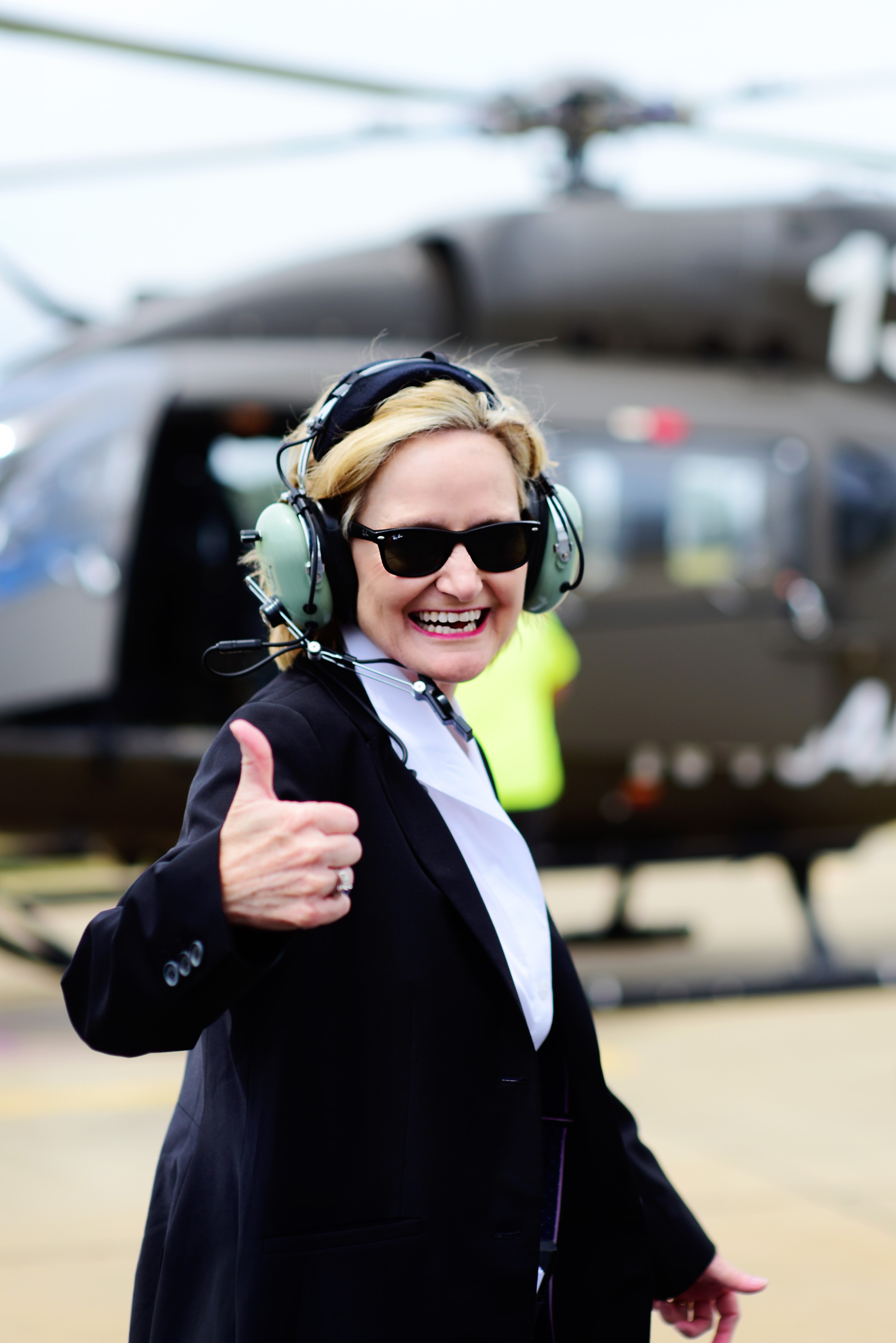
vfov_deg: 23.9
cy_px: 672
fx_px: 3171
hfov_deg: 16.1
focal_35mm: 85
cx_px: 448
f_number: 2.2
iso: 125
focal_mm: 85
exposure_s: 1/2000
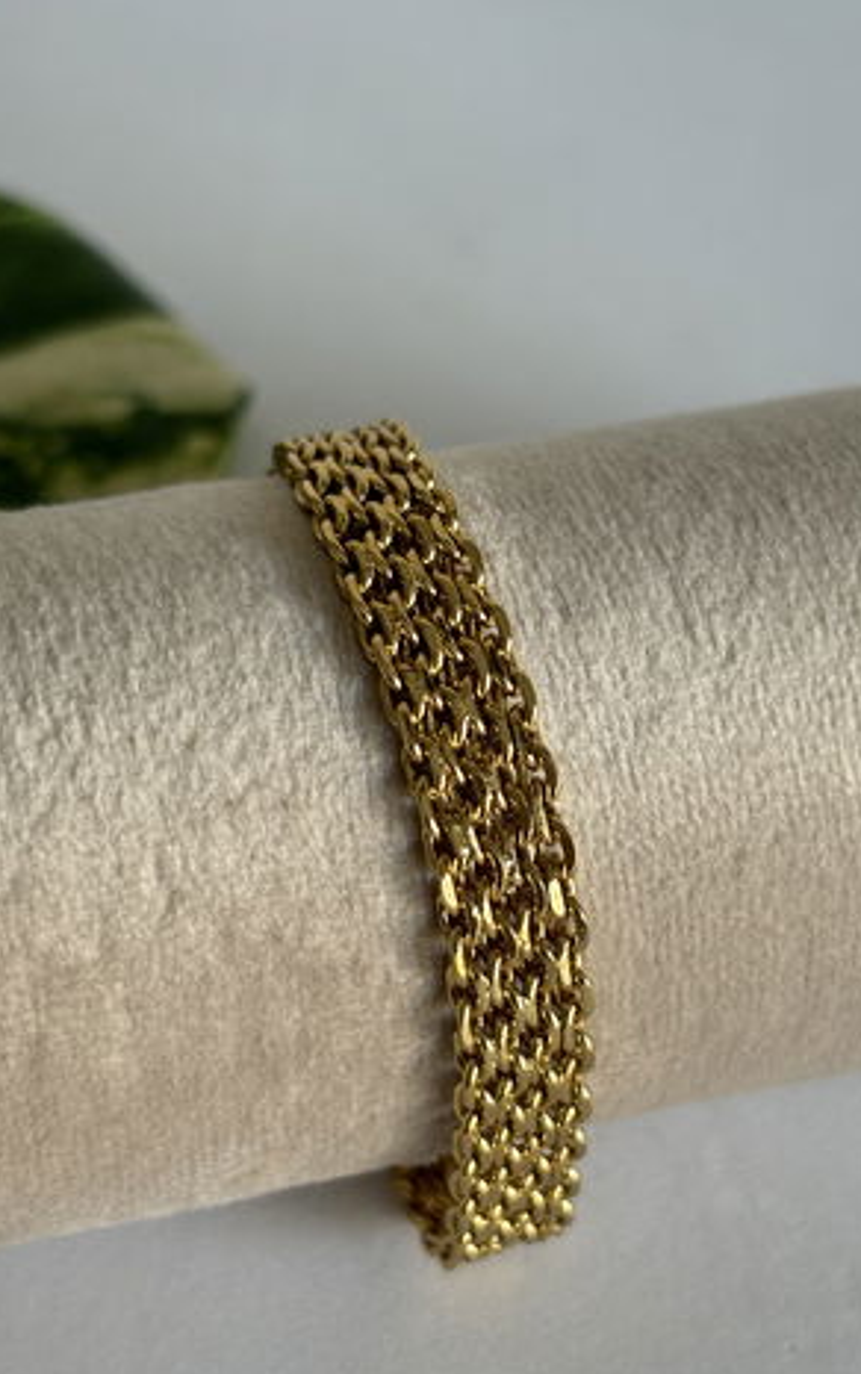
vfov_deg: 32.4
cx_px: 430
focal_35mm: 63
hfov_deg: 20.7
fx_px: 2361
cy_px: 780
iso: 64
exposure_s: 1/60
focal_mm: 5.96
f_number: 1.6
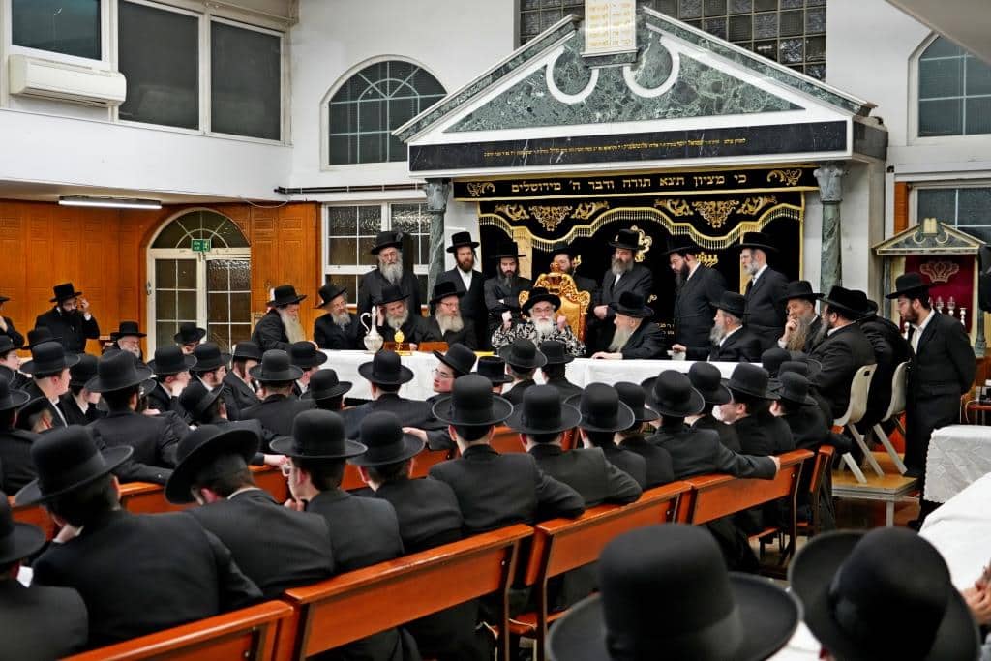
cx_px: 496
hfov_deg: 41.1
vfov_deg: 28.1
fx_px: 1321
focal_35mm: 48
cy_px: 330
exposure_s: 1/320
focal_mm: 48
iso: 5000
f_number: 4.5
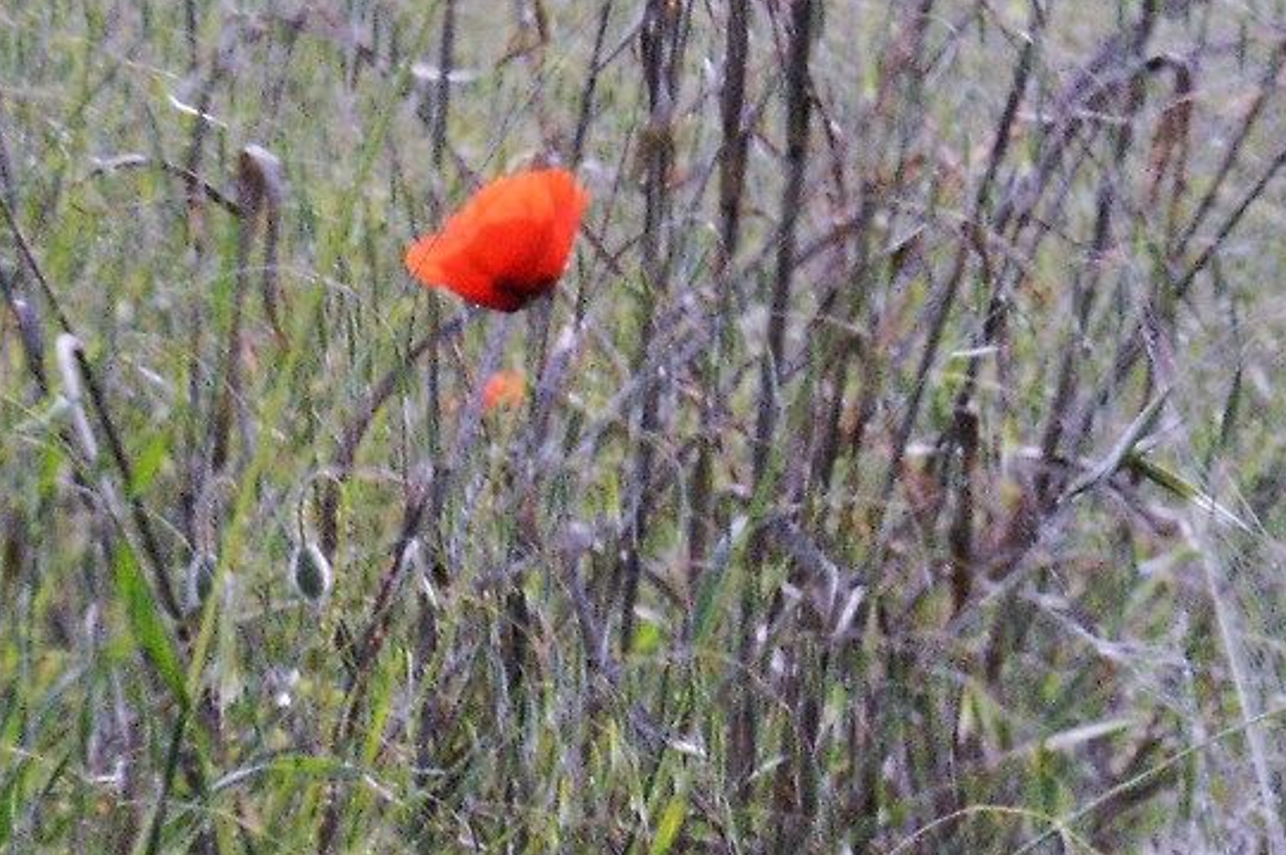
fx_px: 8323
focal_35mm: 233
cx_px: -829
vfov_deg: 5.7
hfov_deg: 8.6
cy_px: 1735
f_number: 13
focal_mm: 35
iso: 1600
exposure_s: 1/100
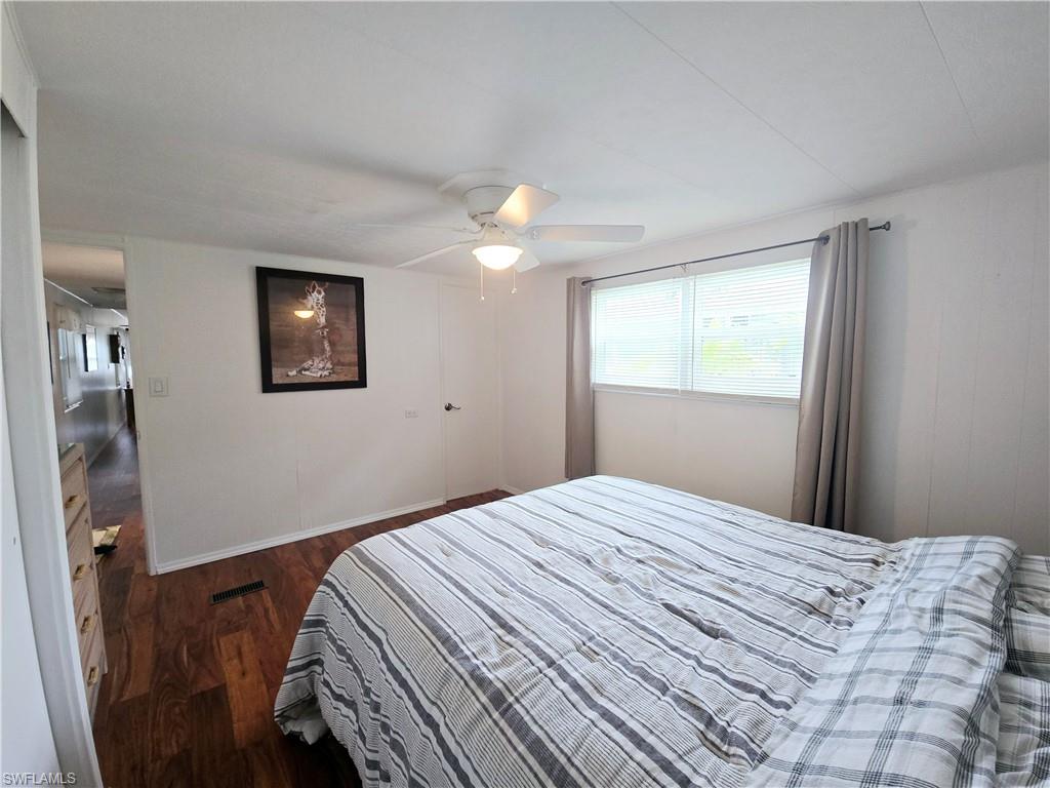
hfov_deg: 106.2
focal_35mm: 13
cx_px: 525
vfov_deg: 89.9
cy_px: 394
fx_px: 394
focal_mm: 2.2
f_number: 2.2
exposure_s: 1/60.2
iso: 100
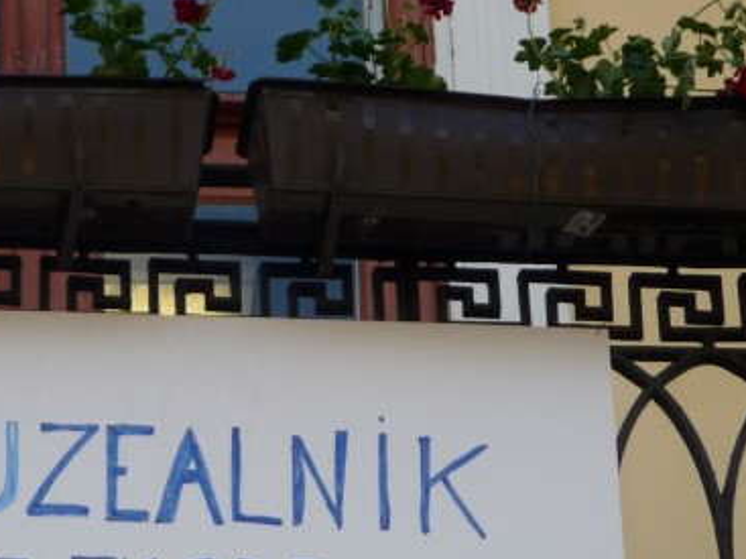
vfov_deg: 6.1
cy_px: 524
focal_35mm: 244
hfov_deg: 8.1
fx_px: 5257
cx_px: 102
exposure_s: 1/200
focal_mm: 19.1
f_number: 4.7
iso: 100
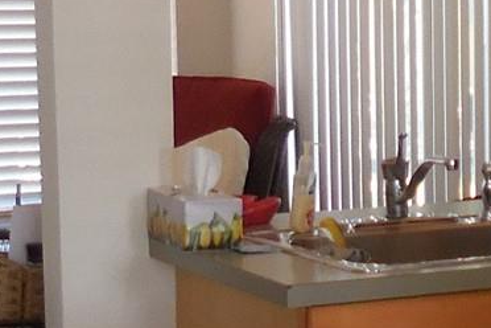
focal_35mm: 143
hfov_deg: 13.6
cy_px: 153
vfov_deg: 9.6
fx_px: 1950
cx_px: 710
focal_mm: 4.5
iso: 160
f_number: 3.3
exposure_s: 1/30
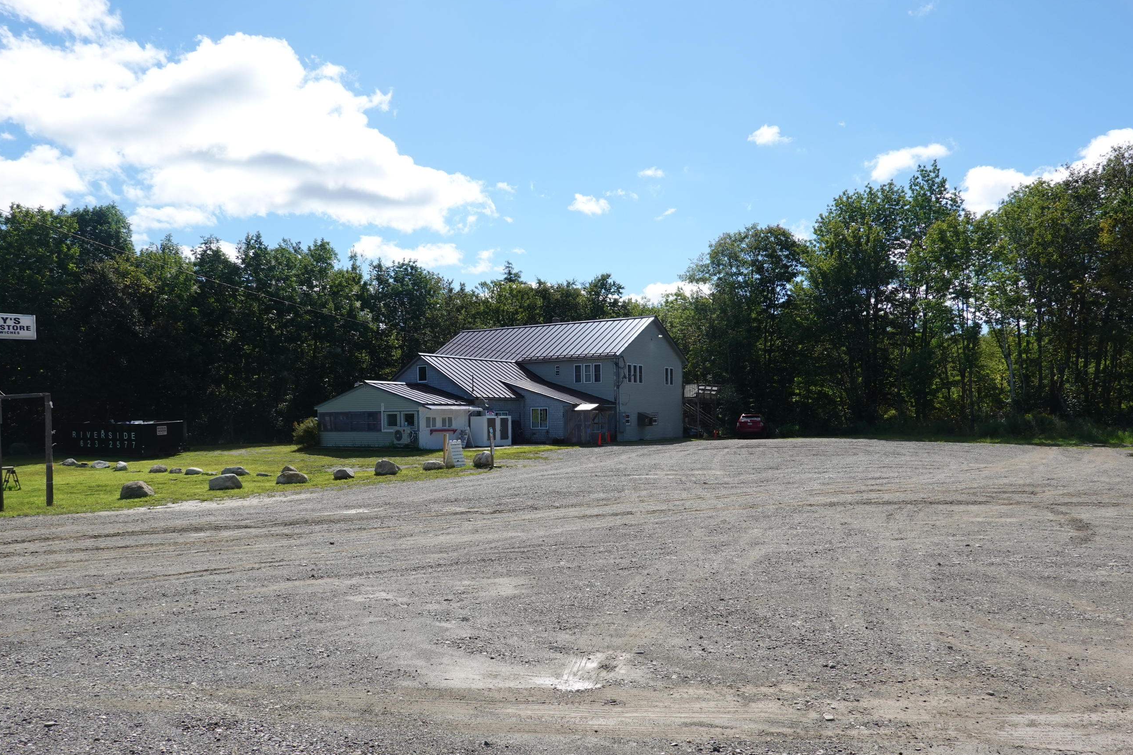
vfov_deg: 46.3
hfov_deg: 65.5
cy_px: 424
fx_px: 881
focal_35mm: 28
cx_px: 572
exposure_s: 1/500
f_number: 5.6
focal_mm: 9
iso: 125
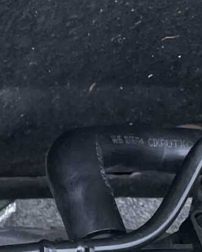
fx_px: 1159
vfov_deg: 12.2
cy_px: 305
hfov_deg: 8.0
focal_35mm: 155
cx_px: -472
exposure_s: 1/629
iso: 32
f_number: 1.6
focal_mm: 4.2
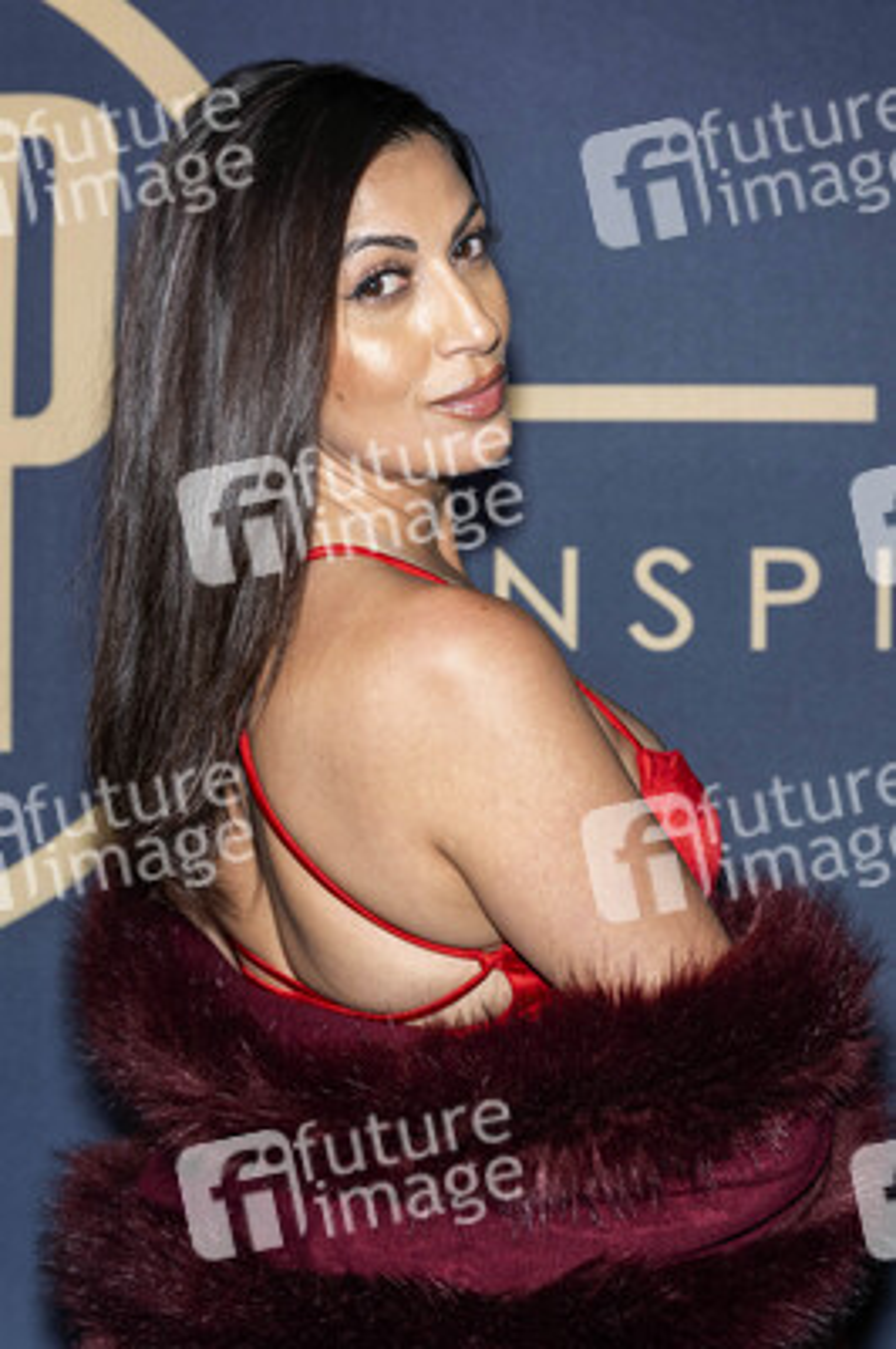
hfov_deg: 23.7
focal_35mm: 57
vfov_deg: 35.1
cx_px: 448
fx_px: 2132
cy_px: 674
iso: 800
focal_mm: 57
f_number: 5.6
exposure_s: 1/200
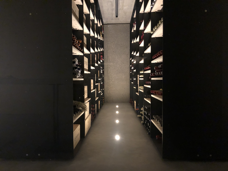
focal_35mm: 28
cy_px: 86
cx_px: 114
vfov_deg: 49.7
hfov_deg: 63.4
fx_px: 184
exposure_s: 1/4
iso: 400
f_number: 1.8
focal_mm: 3.99
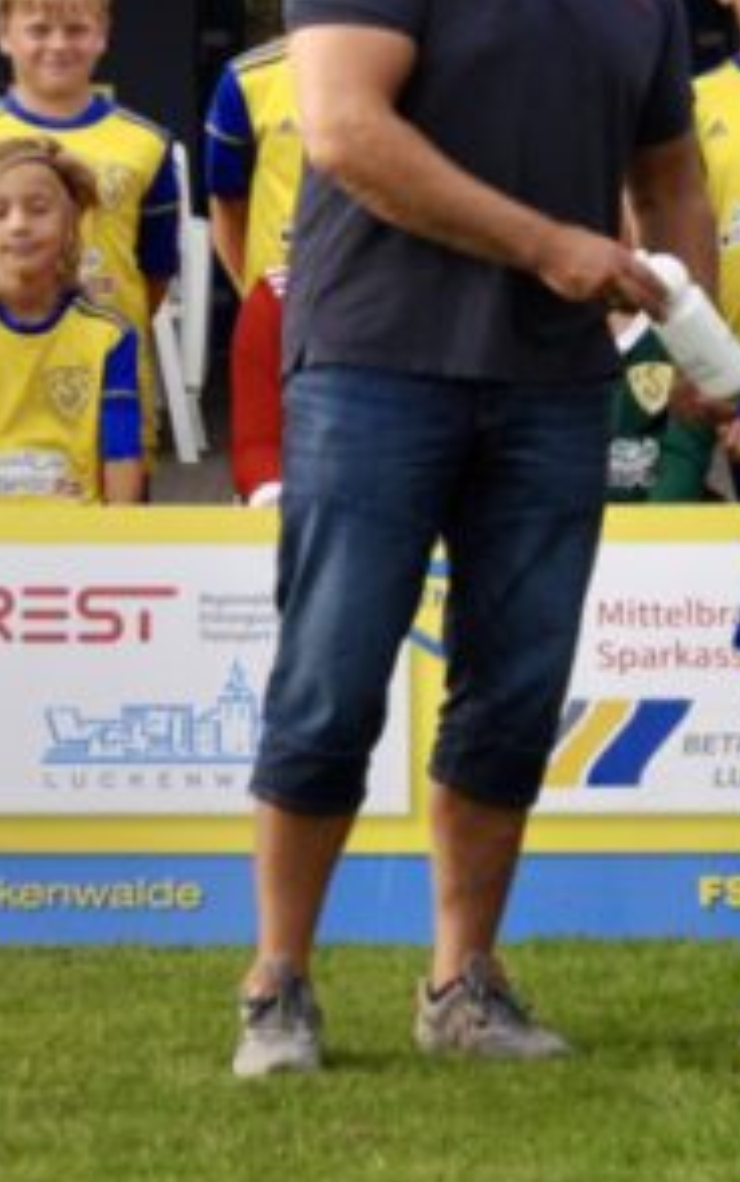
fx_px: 10638
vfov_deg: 6.3
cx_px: 475
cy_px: 60
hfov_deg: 4.0
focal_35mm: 330
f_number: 5.3
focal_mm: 62
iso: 200
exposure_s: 1/250
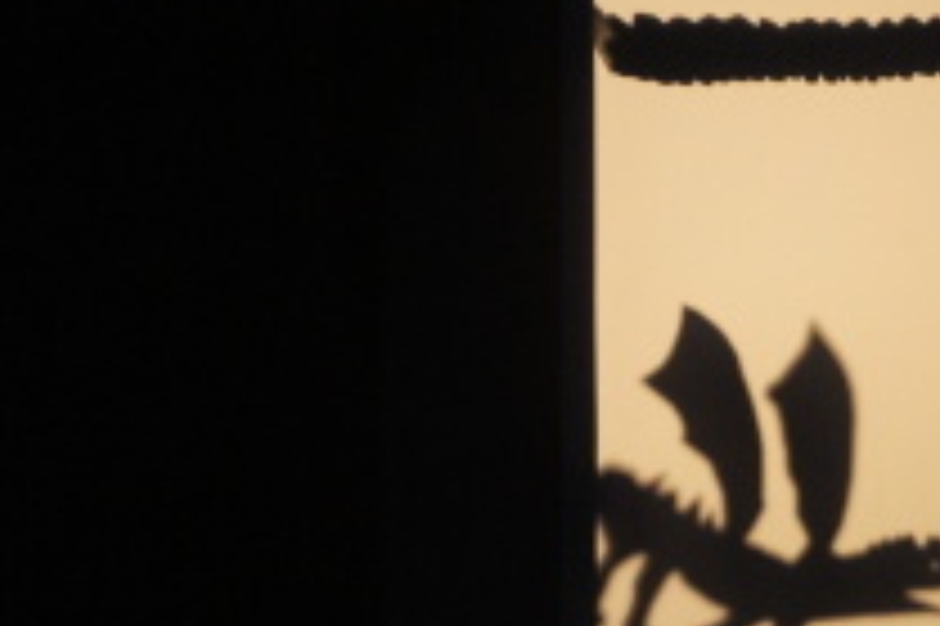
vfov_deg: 6.1
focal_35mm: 225
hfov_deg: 9.0
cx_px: 1237
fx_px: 5880
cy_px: 685
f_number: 5.6
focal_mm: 55
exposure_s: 1/80
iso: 1600
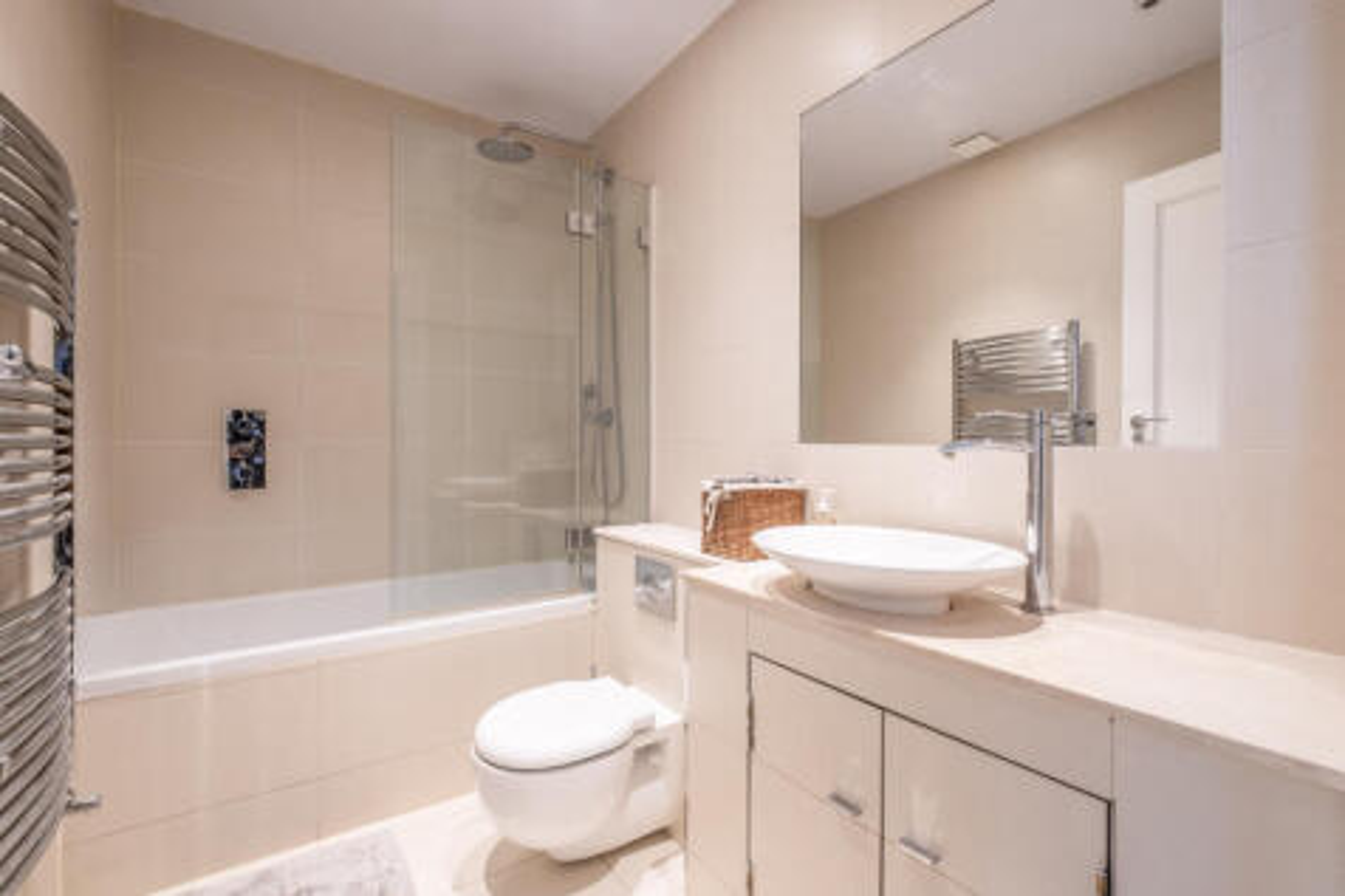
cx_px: 672
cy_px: 448
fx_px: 560
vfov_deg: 77.3
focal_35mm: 15
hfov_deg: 100.4
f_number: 7.1
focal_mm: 10
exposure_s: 1/4
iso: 200
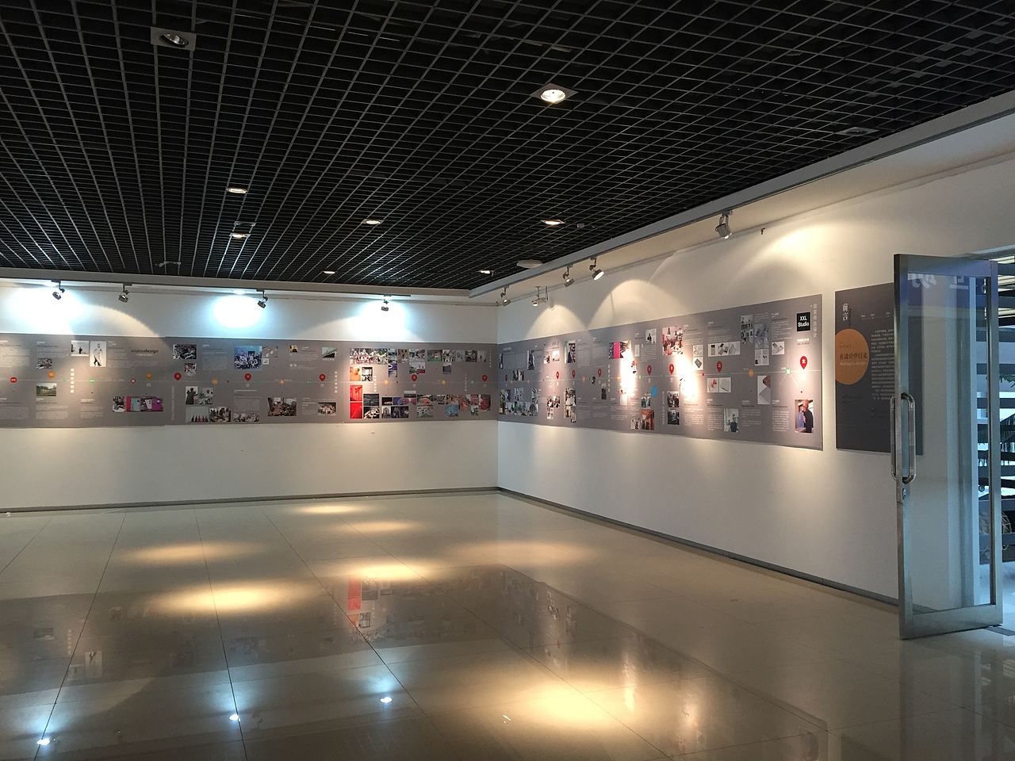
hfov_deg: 61.7
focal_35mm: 29
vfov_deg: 48.2
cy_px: 380
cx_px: 508
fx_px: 850
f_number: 2.2
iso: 160
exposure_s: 1/33
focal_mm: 4.15
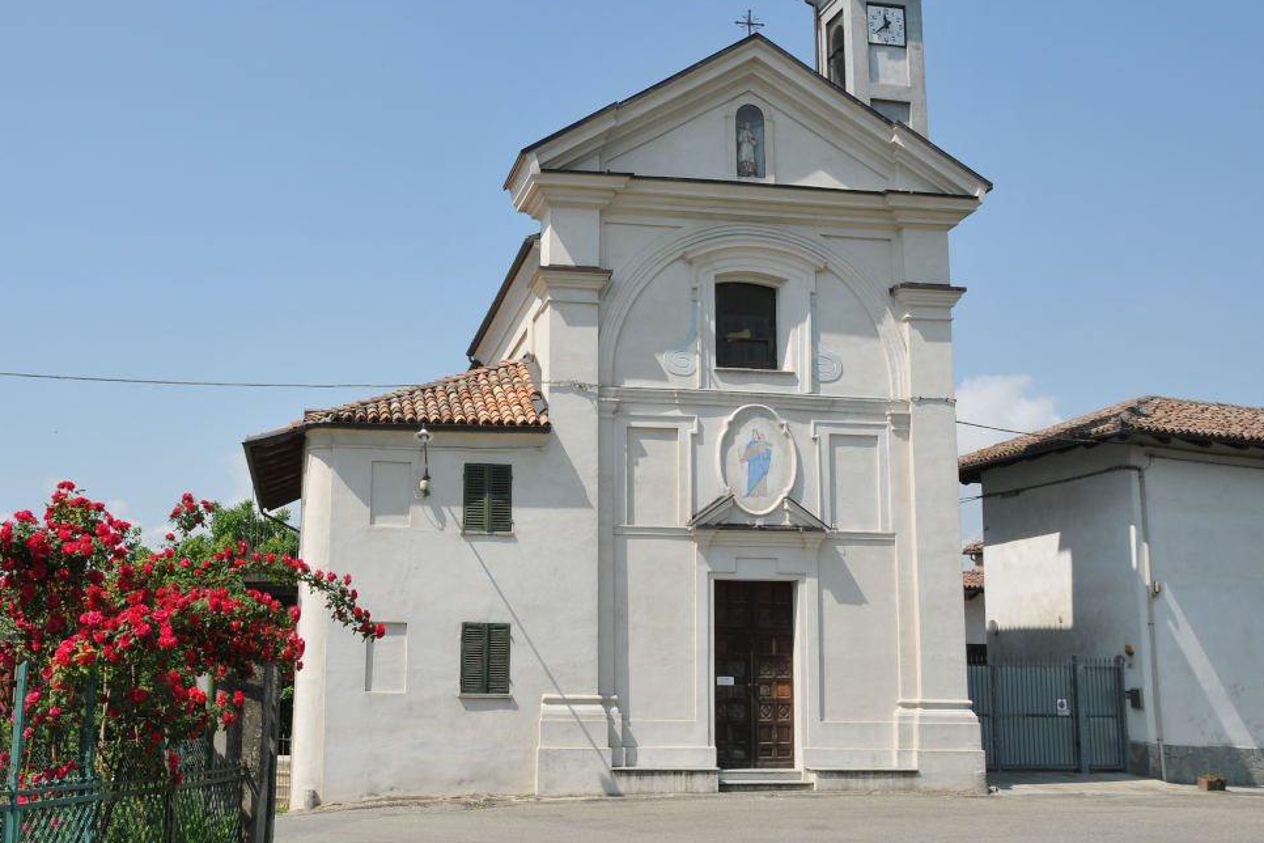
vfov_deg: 32.6
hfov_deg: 47.1
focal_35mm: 41
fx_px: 1439
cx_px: 508
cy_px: 382
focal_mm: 22
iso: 200
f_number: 9
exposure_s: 1/320
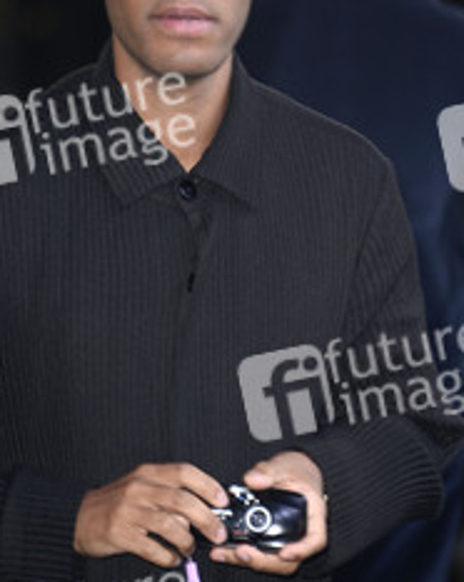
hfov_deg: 3.2
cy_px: 257
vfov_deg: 4.0
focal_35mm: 483
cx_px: 140
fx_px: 8302
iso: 640
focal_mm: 300
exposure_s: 1/250
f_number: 5.6
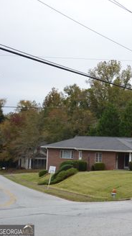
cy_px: 117
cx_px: 178
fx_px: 567
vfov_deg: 23.4
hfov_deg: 12.8
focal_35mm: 91
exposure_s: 1/125
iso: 100
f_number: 5.6
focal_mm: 38
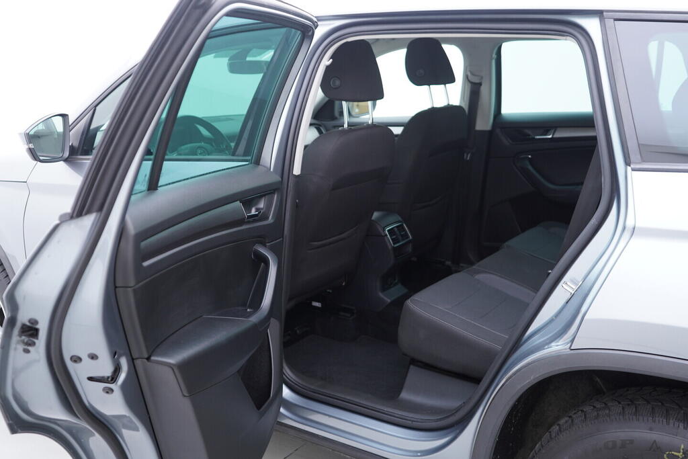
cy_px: 230
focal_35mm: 36
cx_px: 344
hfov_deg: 53.1
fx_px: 688
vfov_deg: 36.9
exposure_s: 1/40
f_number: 2.8
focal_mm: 24
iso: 200
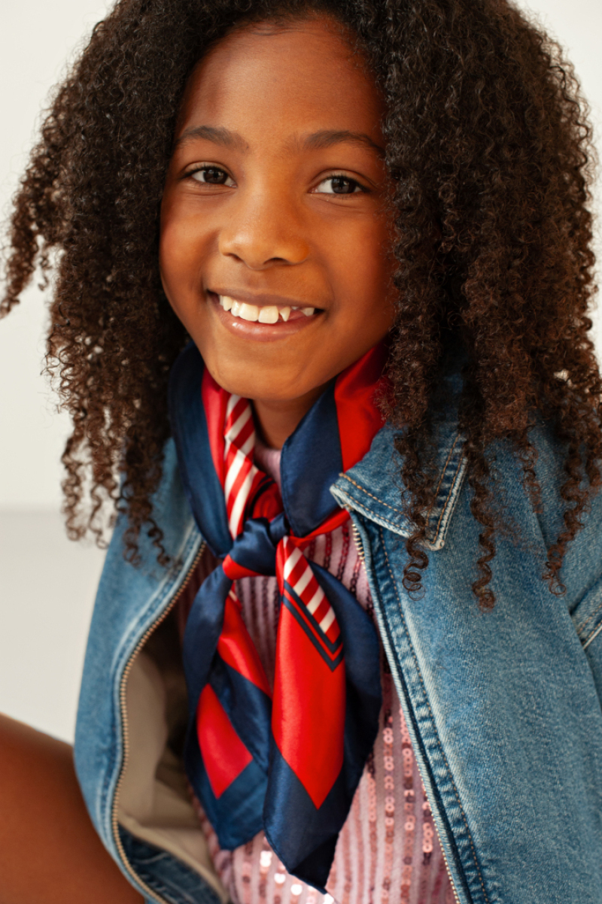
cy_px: 452
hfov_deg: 27.0
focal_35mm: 50
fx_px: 1256
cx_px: 301
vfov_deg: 39.6
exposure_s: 1/160
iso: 640
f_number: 5
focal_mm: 50
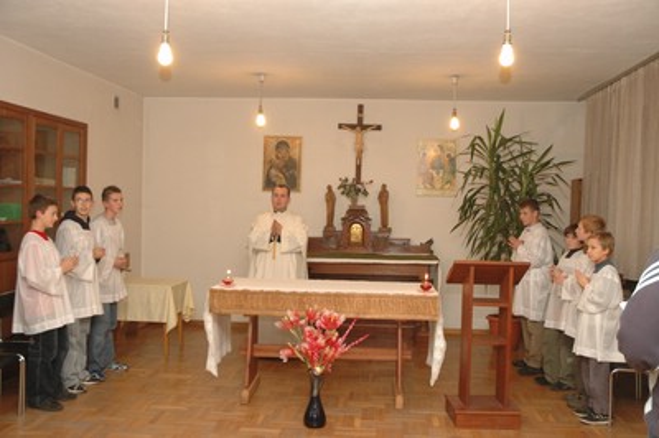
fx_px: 686
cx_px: 330
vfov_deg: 35.4
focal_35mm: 38
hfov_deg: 51.3
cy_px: 219
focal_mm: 25
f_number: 3.8
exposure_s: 1/45
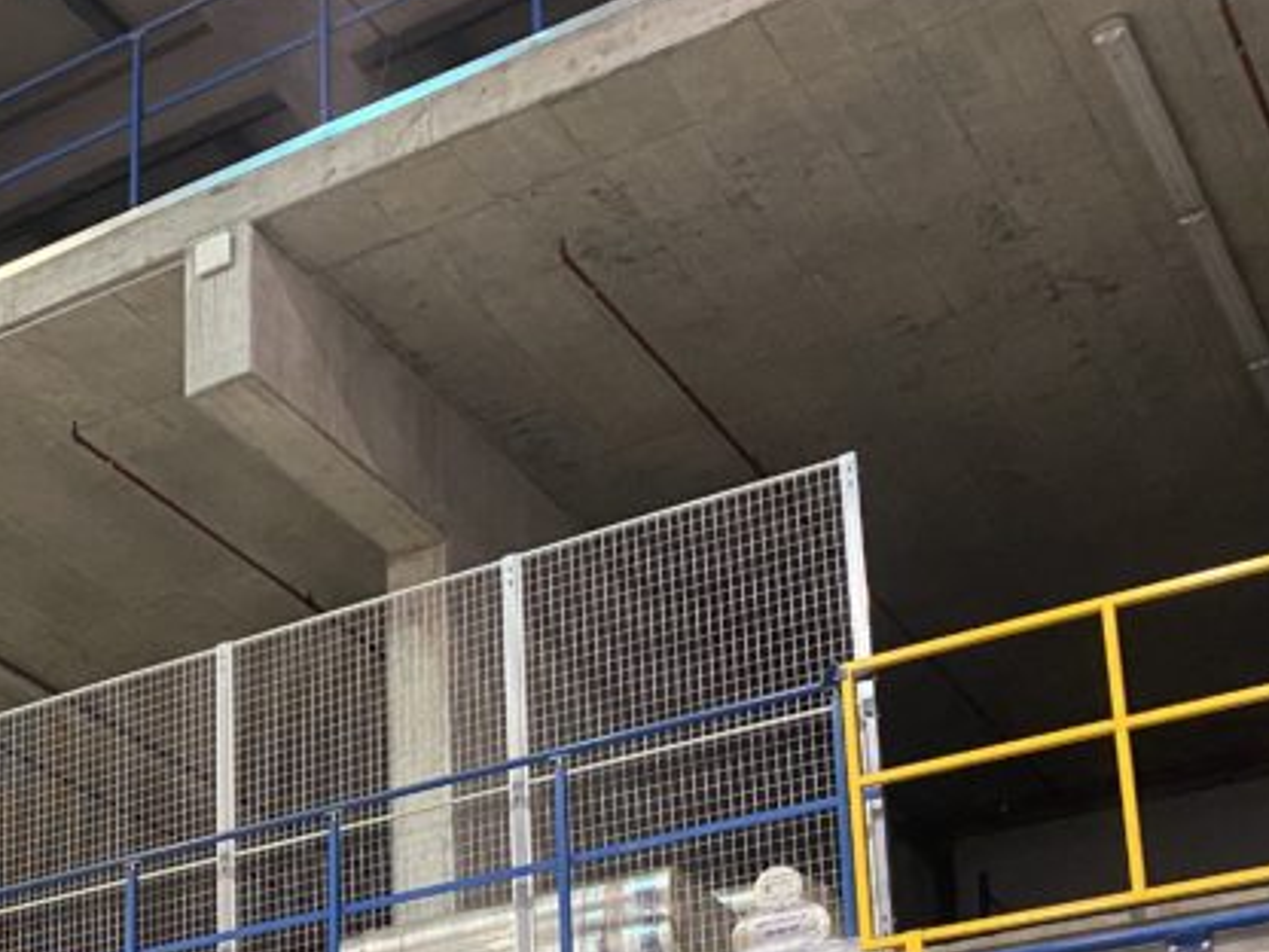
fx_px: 2346
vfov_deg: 21.6
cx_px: 165
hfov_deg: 29.2
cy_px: 1080
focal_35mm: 64
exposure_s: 1/33
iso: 640
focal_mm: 4.25
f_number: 1.8
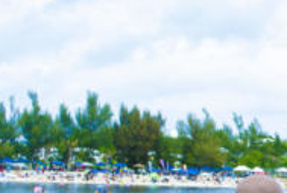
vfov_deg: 14.2
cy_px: 195
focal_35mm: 95
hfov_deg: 20.0
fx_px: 759
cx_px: 351
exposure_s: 1/320
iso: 100
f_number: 9
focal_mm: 24
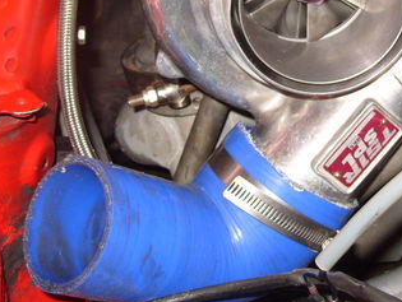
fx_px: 825
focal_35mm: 71
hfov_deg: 27.1
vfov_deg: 20.4
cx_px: 287
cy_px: 41
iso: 100
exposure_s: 1/45
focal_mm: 7.8
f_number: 2.8
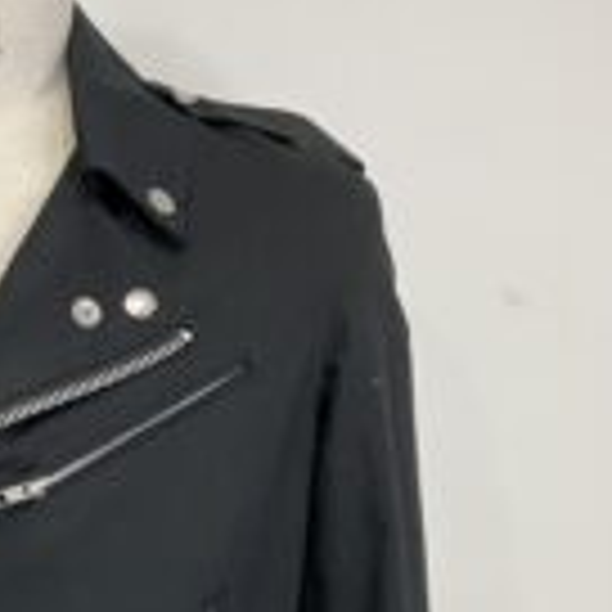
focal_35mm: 73
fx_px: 1460
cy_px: 594
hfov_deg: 22.8
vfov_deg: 22.8
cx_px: 9
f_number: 1.8
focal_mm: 3.99
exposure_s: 1/50
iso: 125
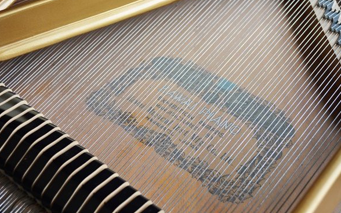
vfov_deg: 24.4
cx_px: 172
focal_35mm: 53
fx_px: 493
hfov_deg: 38.2
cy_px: 107
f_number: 5
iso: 400
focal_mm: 34
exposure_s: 1/100
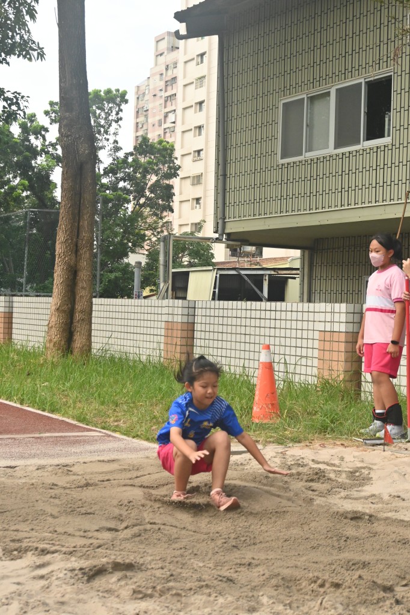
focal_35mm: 54
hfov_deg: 25.0
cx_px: 205
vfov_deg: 36.9
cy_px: 308
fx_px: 923
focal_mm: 36
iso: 1400
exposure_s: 1/2500
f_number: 5.3
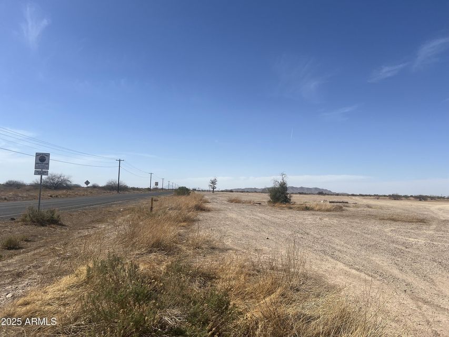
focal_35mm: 26
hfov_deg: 67.3
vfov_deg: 53.1
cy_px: 168
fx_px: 337
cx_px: 224
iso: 50
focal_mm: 5.7
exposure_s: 1/8000
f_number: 1.5
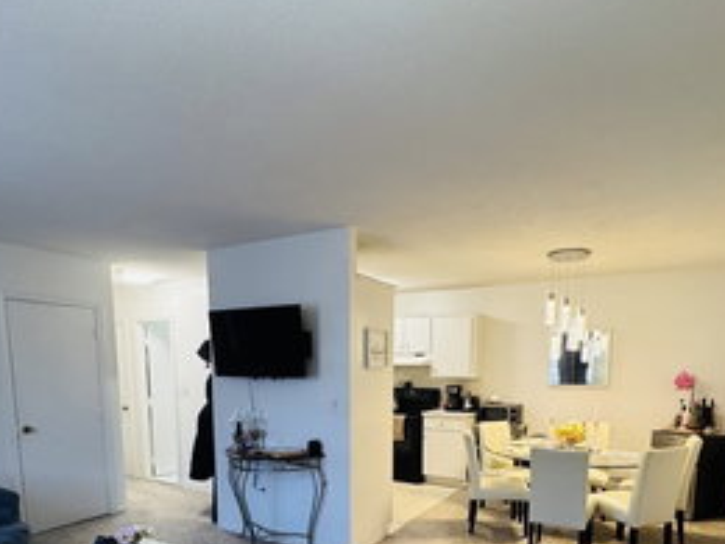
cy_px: 430
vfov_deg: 55.1
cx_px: 375
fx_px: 482
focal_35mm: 23
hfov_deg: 73.9
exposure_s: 1/60
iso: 320
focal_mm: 2.22
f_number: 2.2
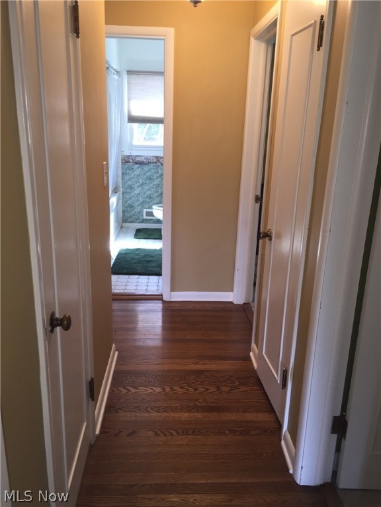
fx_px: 426
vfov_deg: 61.7
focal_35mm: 29
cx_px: 190
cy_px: 254
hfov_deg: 48.2
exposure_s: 1/30
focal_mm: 4.15
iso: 50
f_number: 2.2
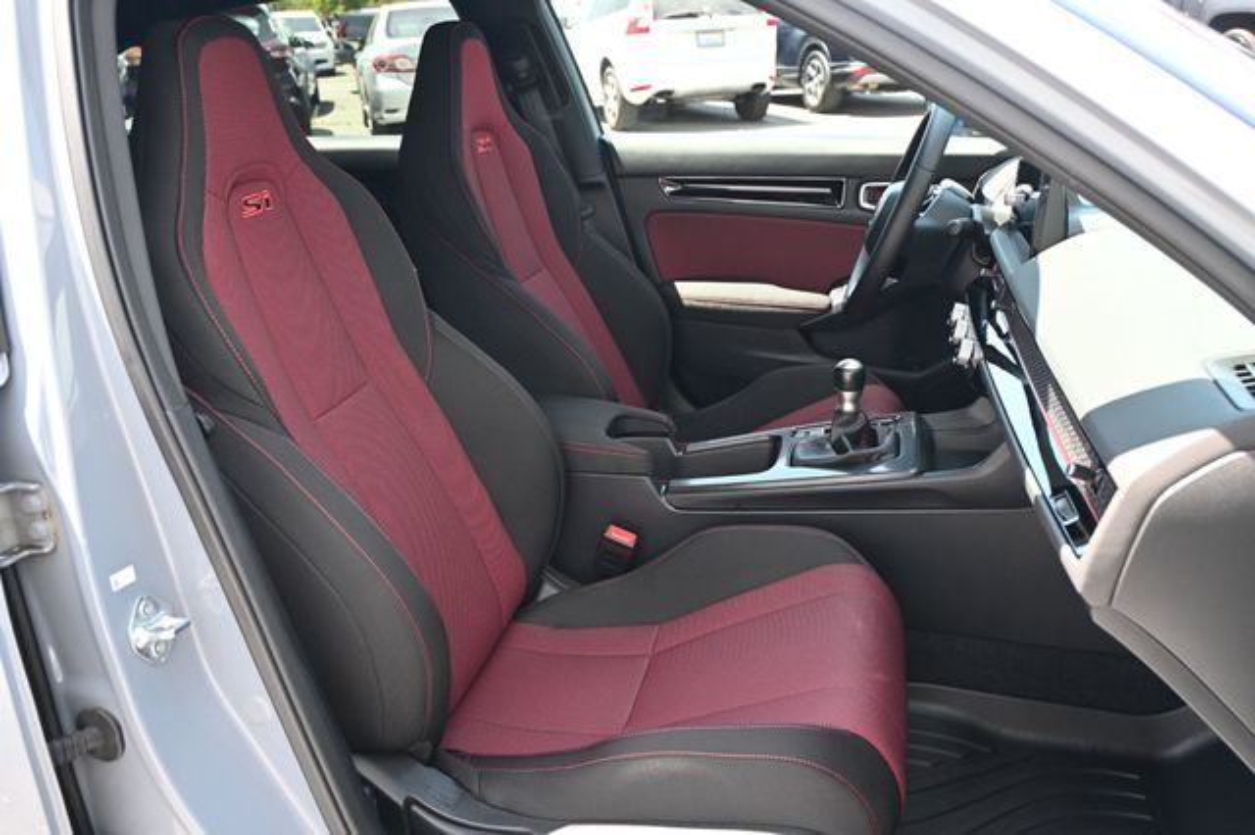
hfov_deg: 59.5
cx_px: 628
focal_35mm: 32
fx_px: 1098
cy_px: 418
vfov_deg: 41.7
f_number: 4
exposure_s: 1/160
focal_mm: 21
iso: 400
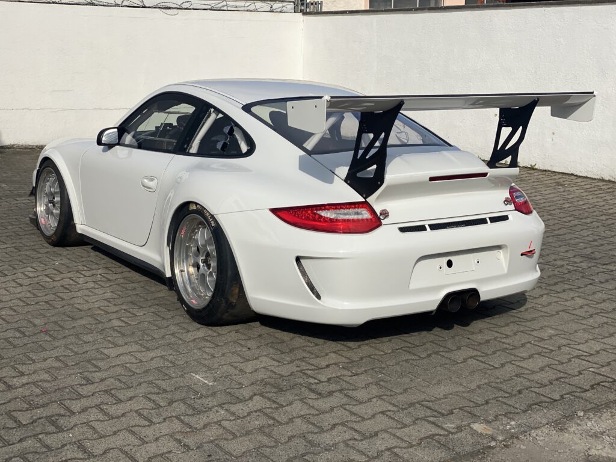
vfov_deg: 28.0
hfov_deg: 36.8
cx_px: 308
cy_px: 231
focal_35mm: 52
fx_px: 925
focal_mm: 6
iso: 20
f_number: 2
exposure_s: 1/3195
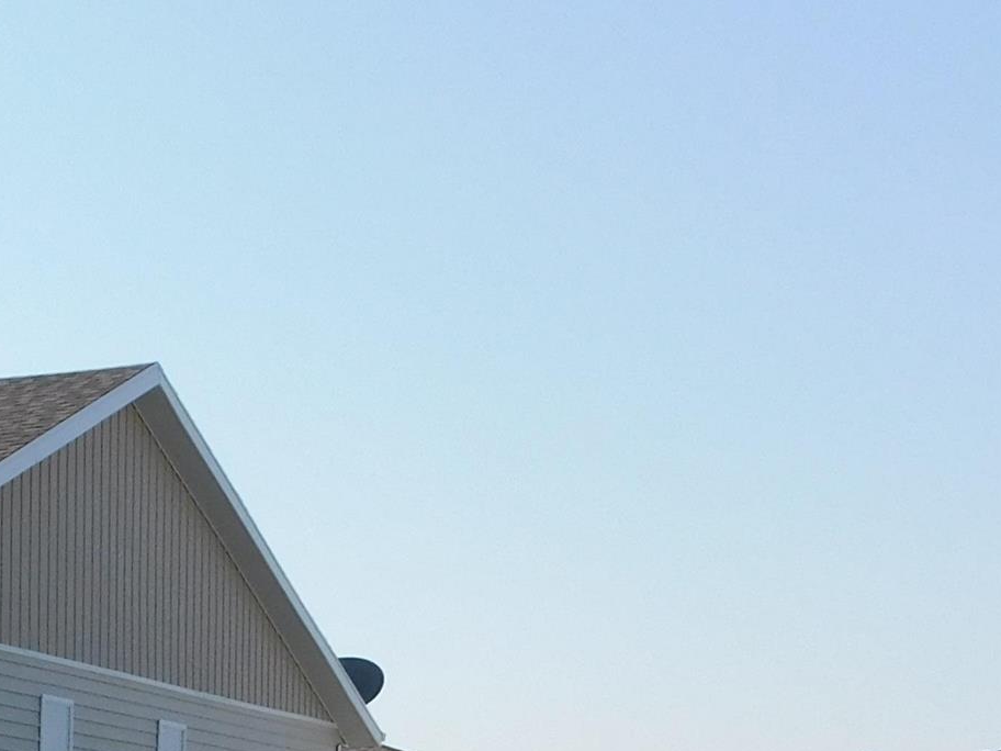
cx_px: -382
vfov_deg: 14.2
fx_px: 2921
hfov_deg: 17.9
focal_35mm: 101
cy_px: 896
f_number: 3.2
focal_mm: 5.3
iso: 125
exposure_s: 1/1250
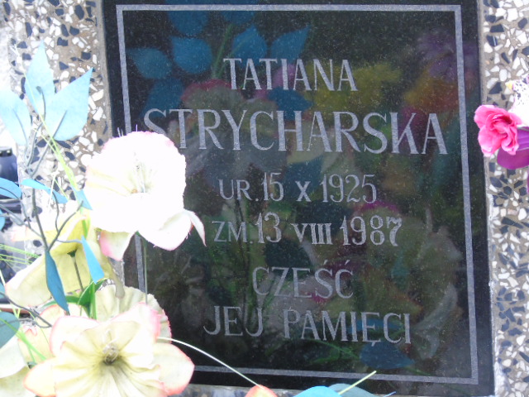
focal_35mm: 162
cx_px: 264
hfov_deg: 12.2
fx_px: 2476
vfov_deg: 9.2
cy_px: 198
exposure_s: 1/125
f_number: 4.9
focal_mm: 29
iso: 400
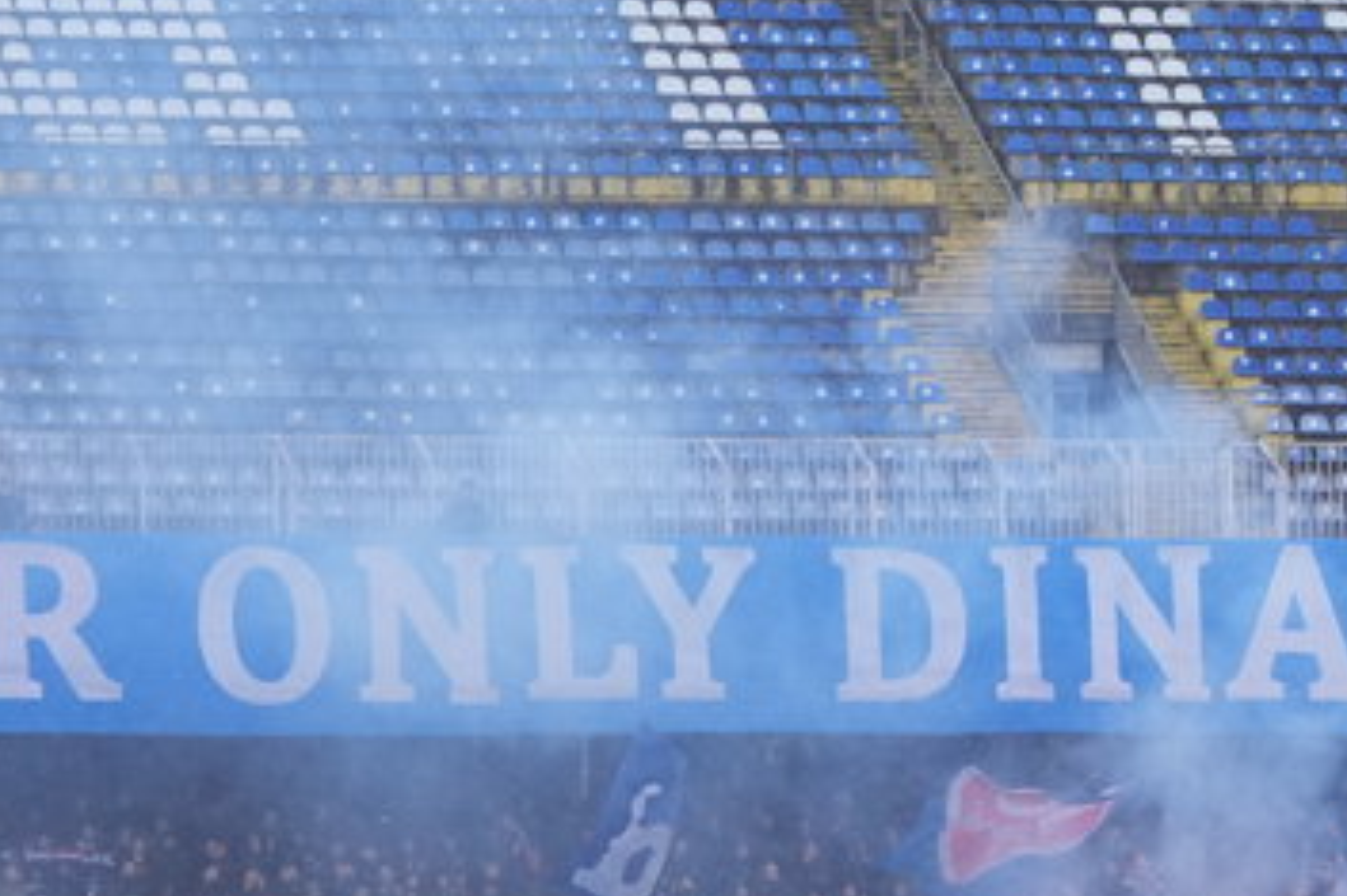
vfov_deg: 3.9
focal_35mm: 350
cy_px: 677
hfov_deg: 5.9
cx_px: 626
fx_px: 13089
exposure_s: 1/1250
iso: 2000
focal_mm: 103
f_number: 2.8
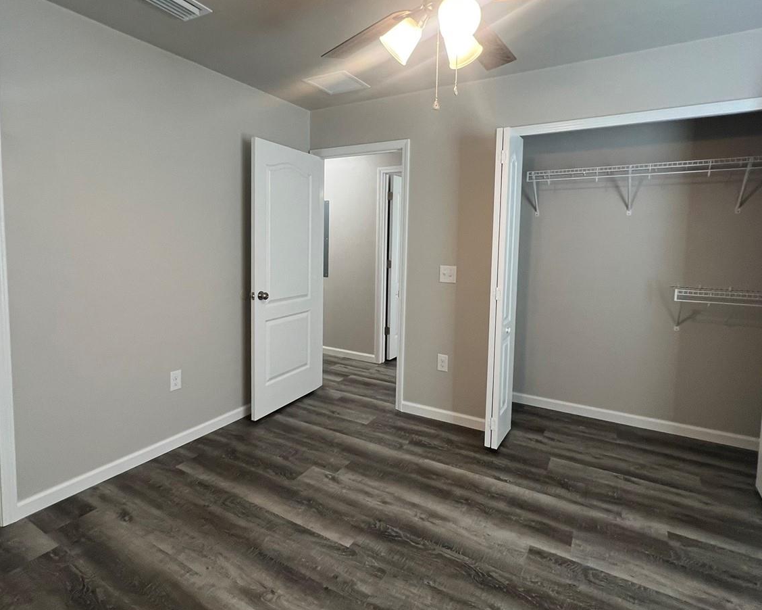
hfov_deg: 86.3
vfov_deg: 73.6
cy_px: 275
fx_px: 406
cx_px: 355
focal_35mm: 18
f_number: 1.8
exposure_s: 1/120
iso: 160
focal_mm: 1.57
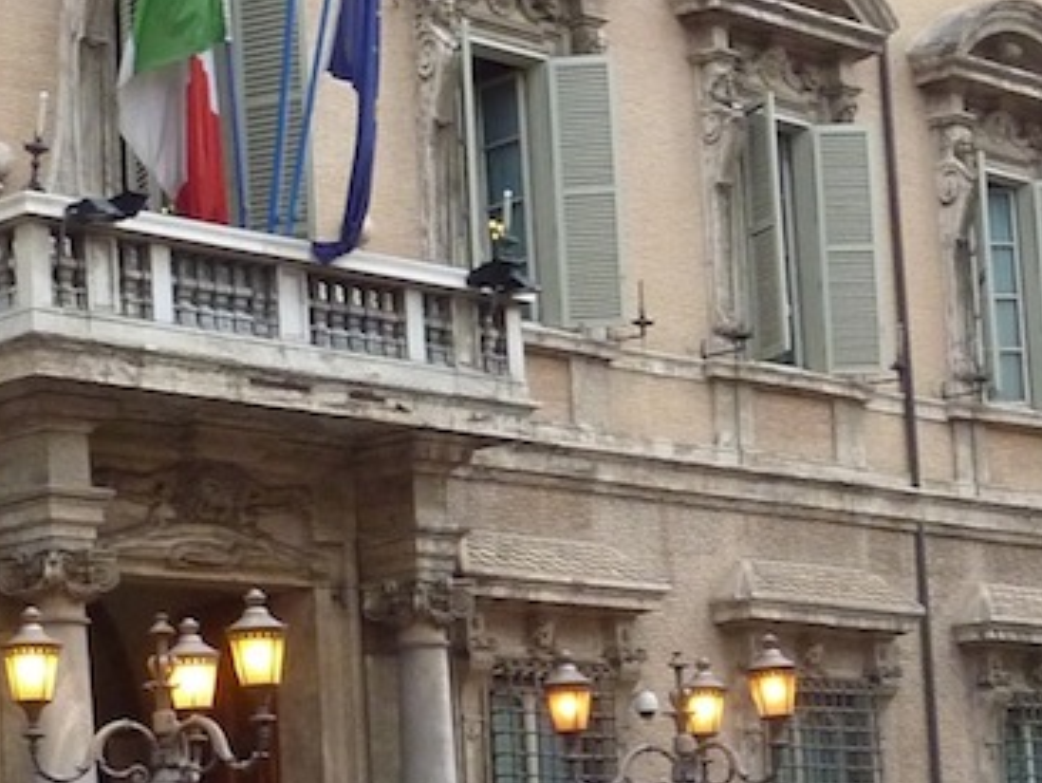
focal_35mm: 118
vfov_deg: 12.5
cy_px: 652
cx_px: 233
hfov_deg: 16.6
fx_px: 3554
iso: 320
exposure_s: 1/250
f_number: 3.6
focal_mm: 6.1
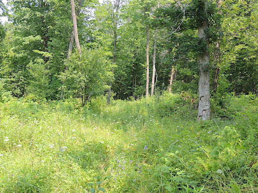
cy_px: 96
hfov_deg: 40.4
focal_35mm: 47
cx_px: 129
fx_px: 350
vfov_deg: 30.9
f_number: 3.5
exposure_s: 1/200
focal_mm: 8.3
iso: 100
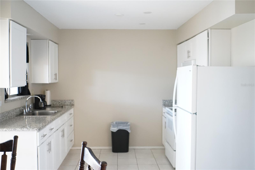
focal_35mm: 37
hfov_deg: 51.9
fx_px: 262
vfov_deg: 35.9
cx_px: 128
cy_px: 85
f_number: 4.5
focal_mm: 37
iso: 5000
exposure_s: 1/60
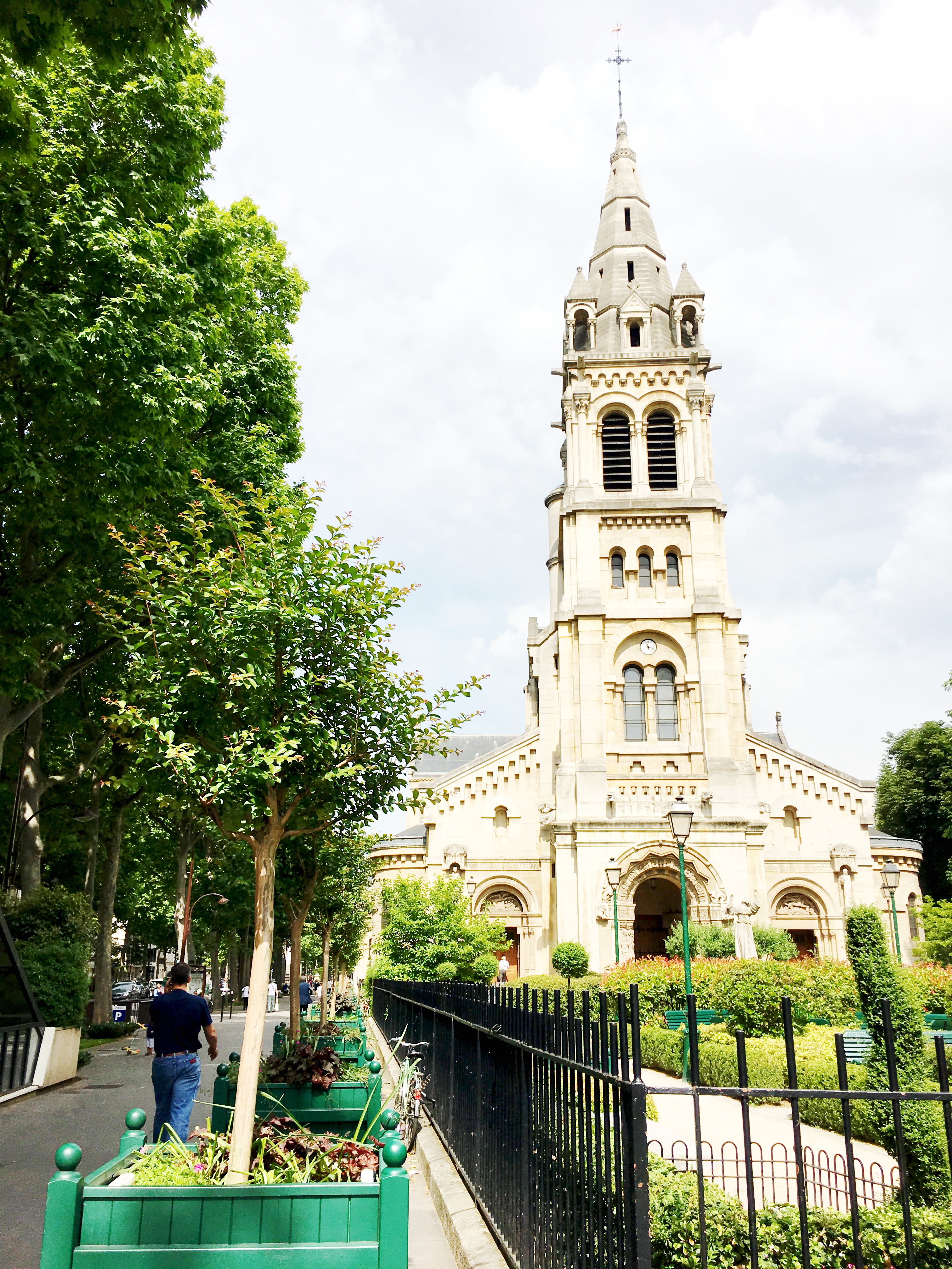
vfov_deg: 61.7
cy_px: 634
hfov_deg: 48.2
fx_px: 1063
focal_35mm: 29
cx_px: 476
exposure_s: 1/1972
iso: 25
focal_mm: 4.15
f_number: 2.2
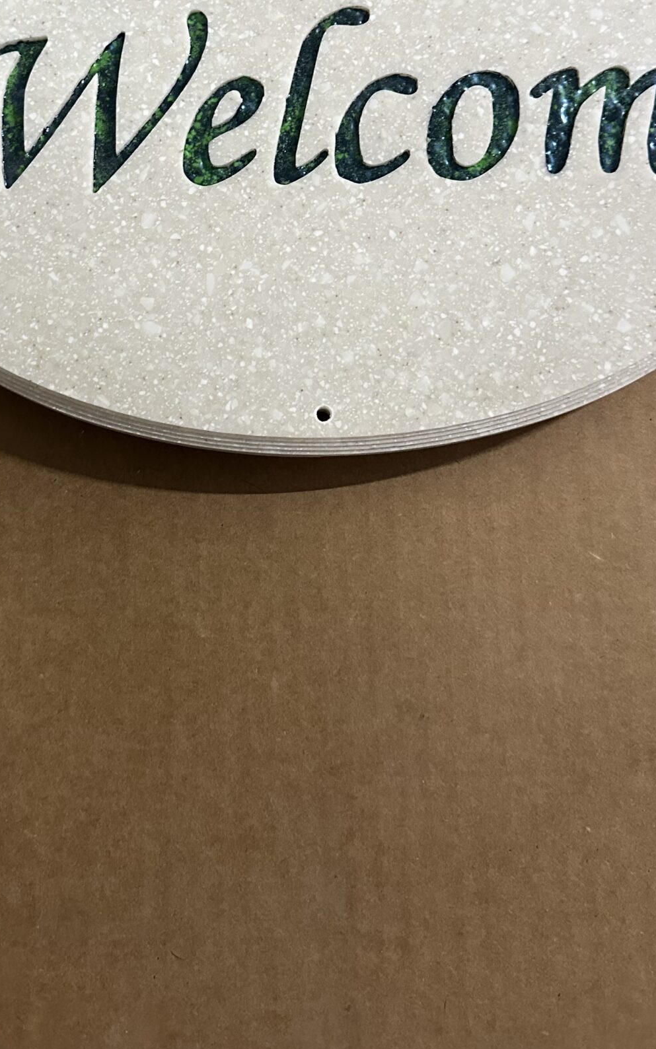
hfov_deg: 31.1
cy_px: 285
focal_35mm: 41
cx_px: 234
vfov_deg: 46.8
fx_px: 1172
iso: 640
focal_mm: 6.86
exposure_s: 1/60
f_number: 1.78
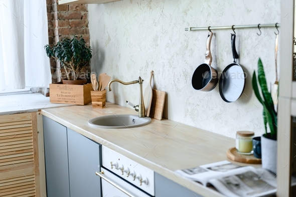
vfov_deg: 27.0
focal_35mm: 50
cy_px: 98
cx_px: 148
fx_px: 411
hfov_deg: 39.6
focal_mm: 50
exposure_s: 1/200
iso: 320
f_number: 2.5
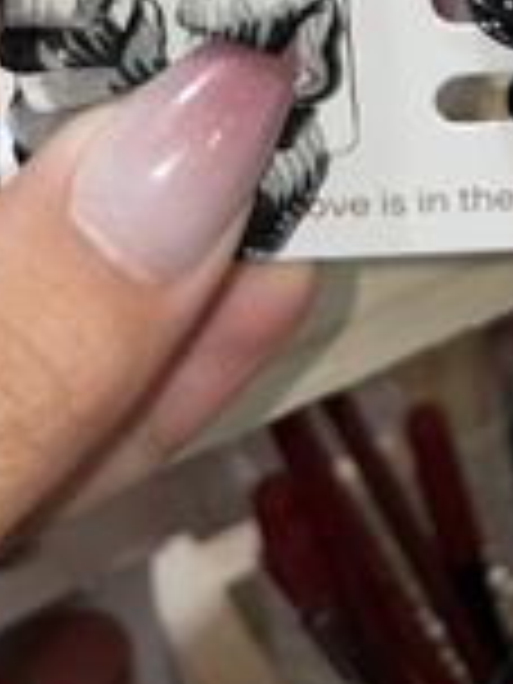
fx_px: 1798
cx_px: 472
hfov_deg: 16.0
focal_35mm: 91
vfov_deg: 19.3
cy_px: -281
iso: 32
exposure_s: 1/8
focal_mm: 4.2
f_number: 1.6
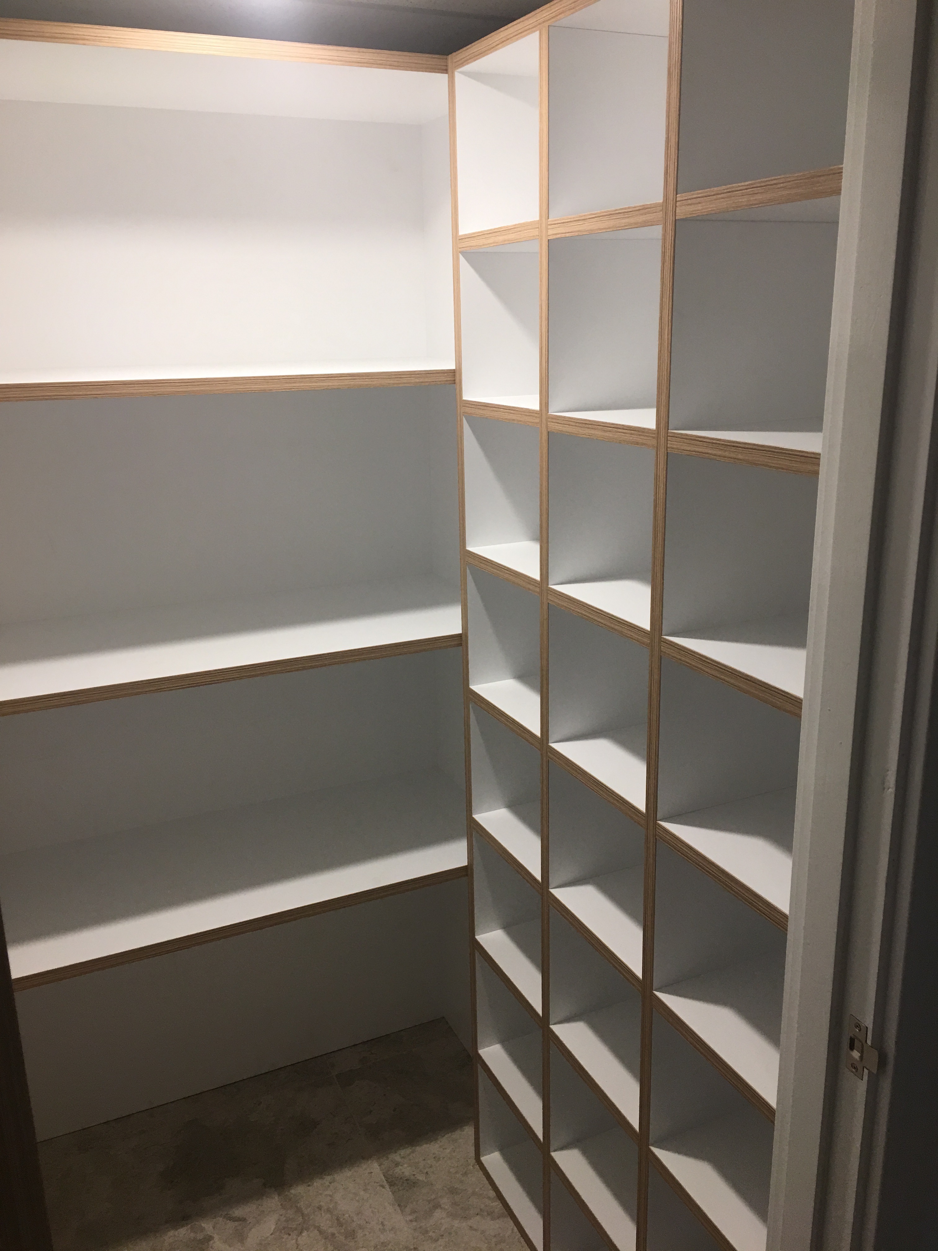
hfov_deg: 48.2
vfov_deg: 61.7
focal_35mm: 29
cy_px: 626
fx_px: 1048
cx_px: 469
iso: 40
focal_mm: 4.15
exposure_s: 1/33
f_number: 2.2
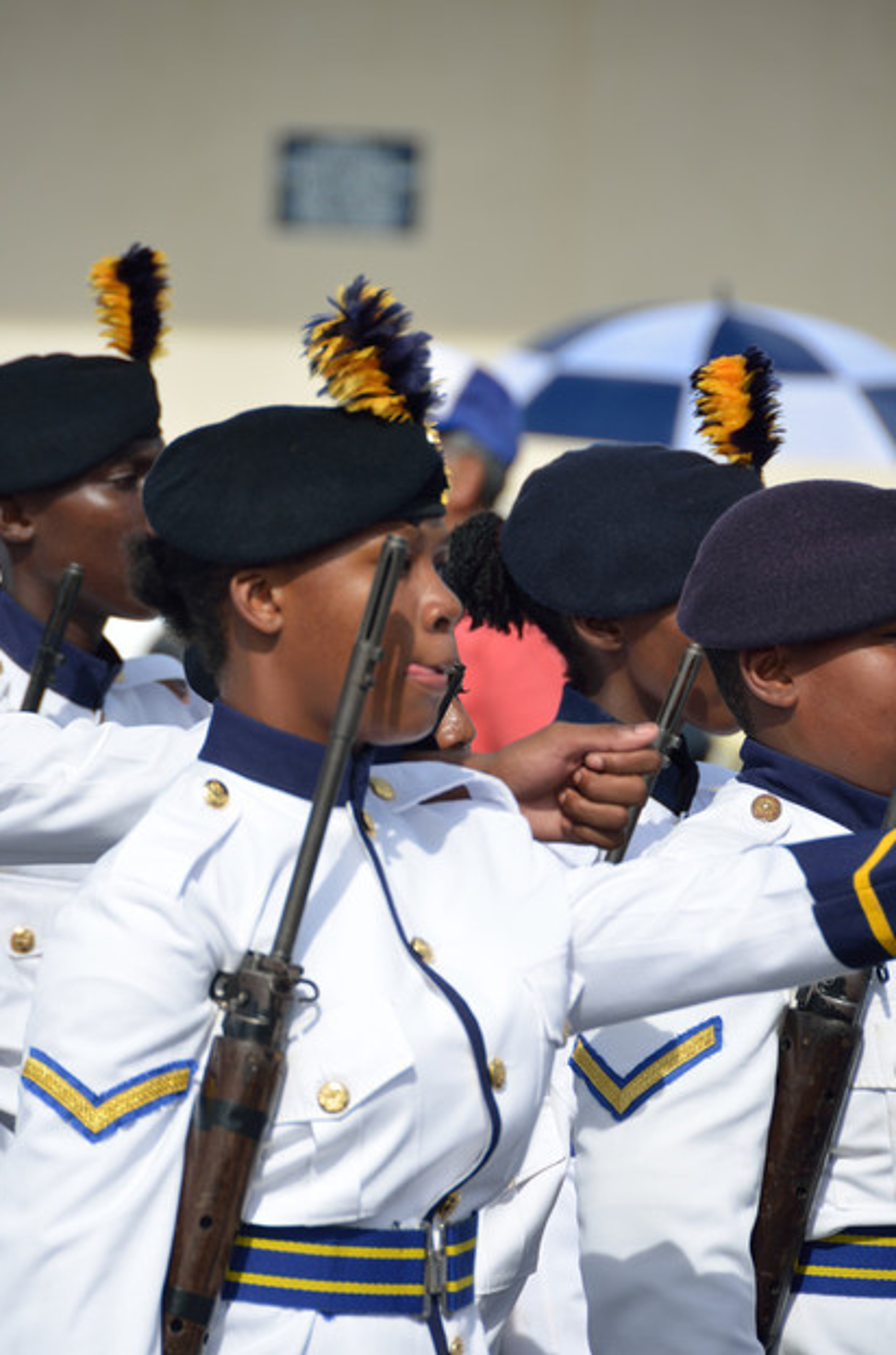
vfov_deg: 6.1
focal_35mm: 337
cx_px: 443
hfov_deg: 4.1
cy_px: 744
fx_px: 12651
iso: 100
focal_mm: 200
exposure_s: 1/500
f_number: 5.6
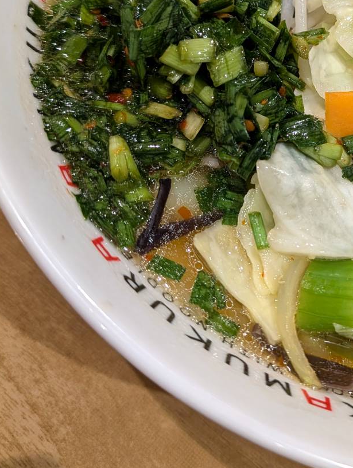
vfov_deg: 39.3
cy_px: 115
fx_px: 638
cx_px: 329
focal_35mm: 47
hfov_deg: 29.4
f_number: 1.68
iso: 21
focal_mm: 6.9
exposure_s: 1/120
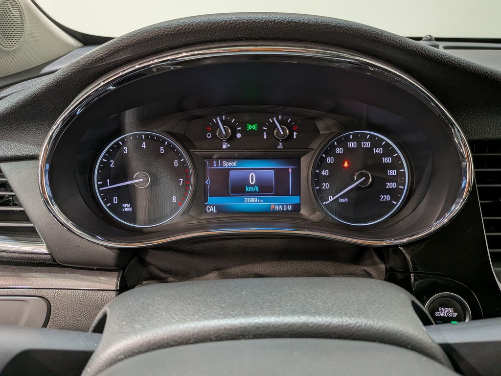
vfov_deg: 56.8
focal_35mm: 24
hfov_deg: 71.6
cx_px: 250
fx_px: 347
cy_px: 188
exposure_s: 1/40
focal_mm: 4.53
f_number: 1.7
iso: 81
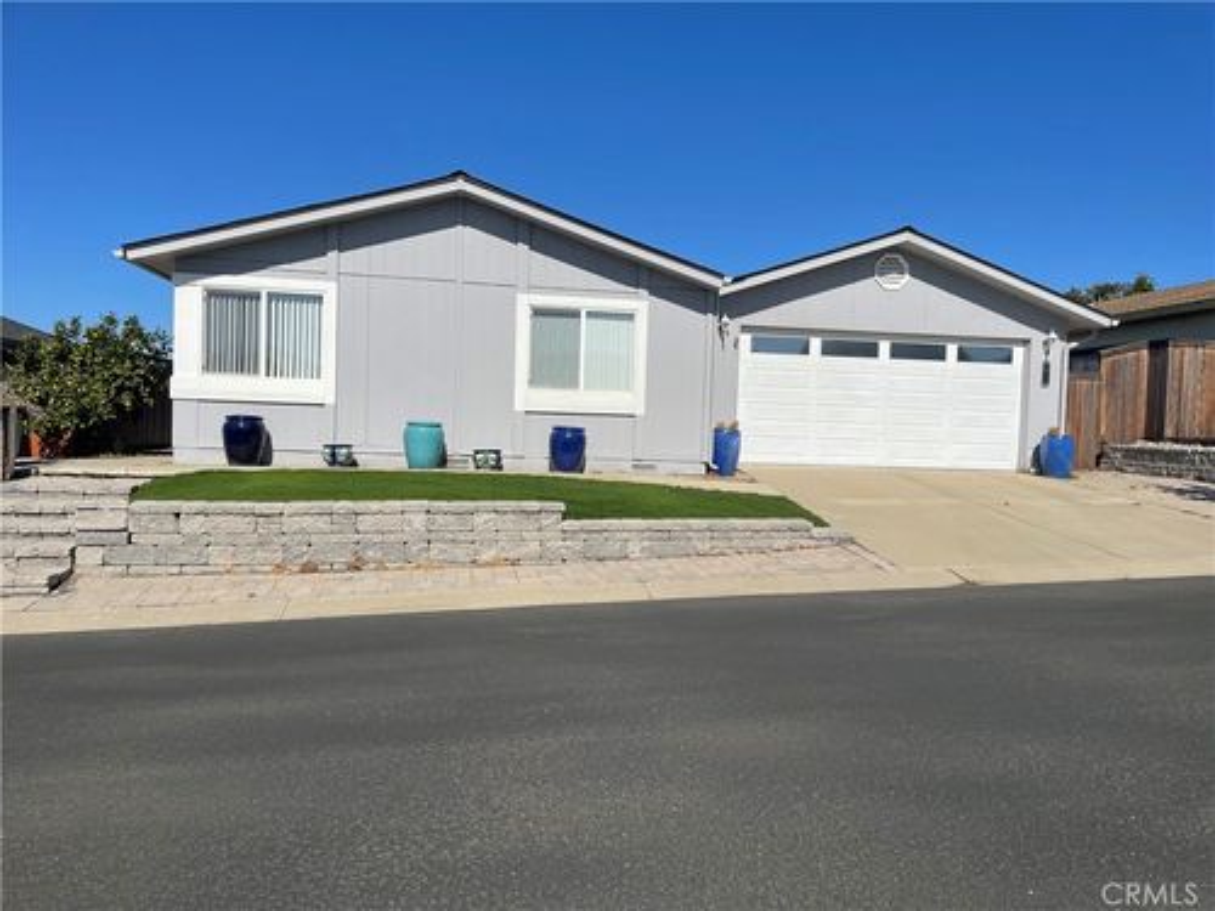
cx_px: 608
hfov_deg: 67.3
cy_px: 456
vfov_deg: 53.1
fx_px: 913
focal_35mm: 26
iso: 32
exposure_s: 1/7813
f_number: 1.6
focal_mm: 4.2
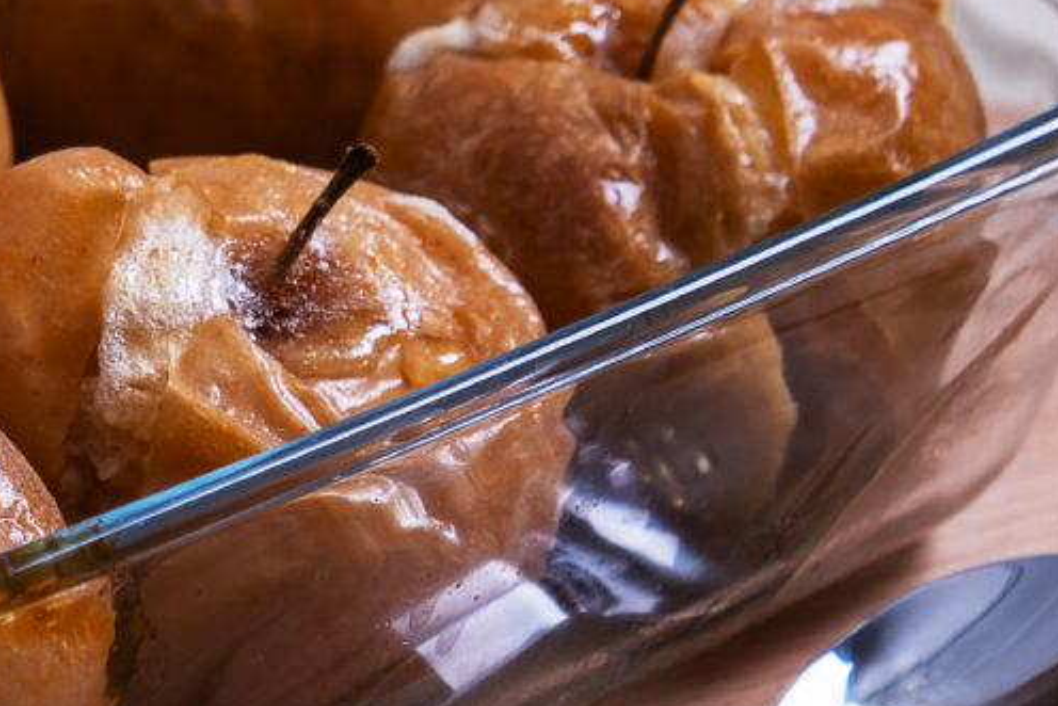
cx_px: -296
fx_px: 6291
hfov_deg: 9.5
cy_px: 159
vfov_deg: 6.4
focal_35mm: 214
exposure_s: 1/125
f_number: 7.1
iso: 160
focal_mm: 55
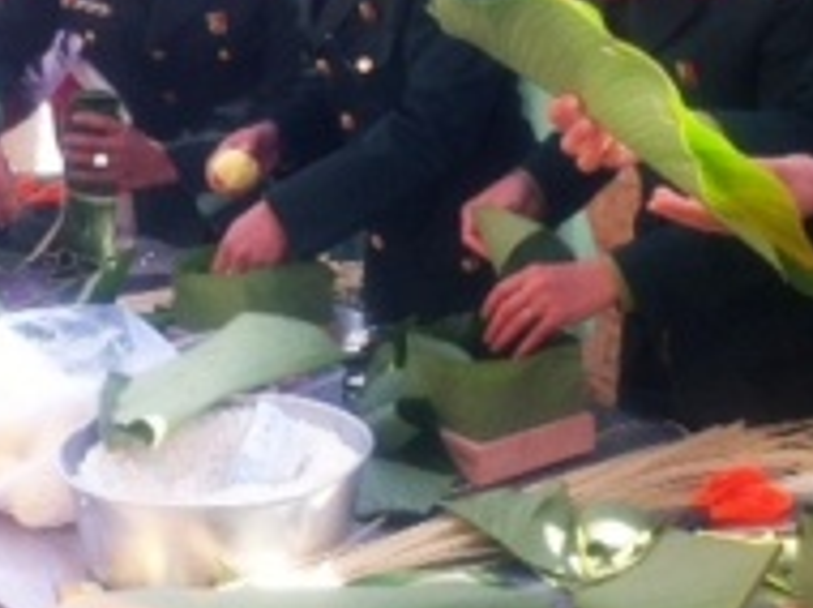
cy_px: 39
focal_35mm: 83
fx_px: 1947
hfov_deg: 23.6
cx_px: 389
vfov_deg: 17.4
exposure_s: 1/234
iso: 80
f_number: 2.8
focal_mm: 3.85
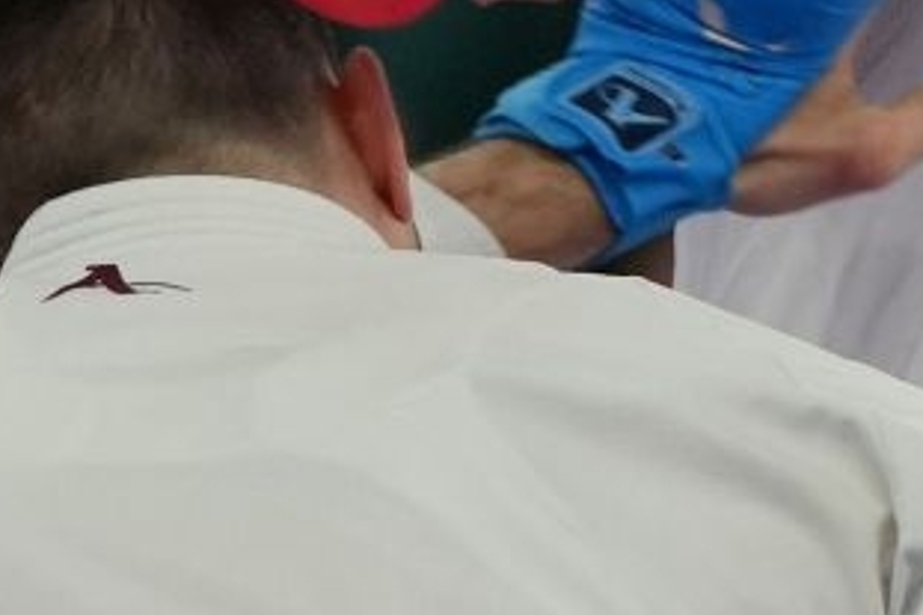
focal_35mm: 1631
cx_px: 404
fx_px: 41793
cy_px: 354
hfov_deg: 1.3
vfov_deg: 0.8
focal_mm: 188
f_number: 2.8
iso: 1600
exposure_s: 1/1000
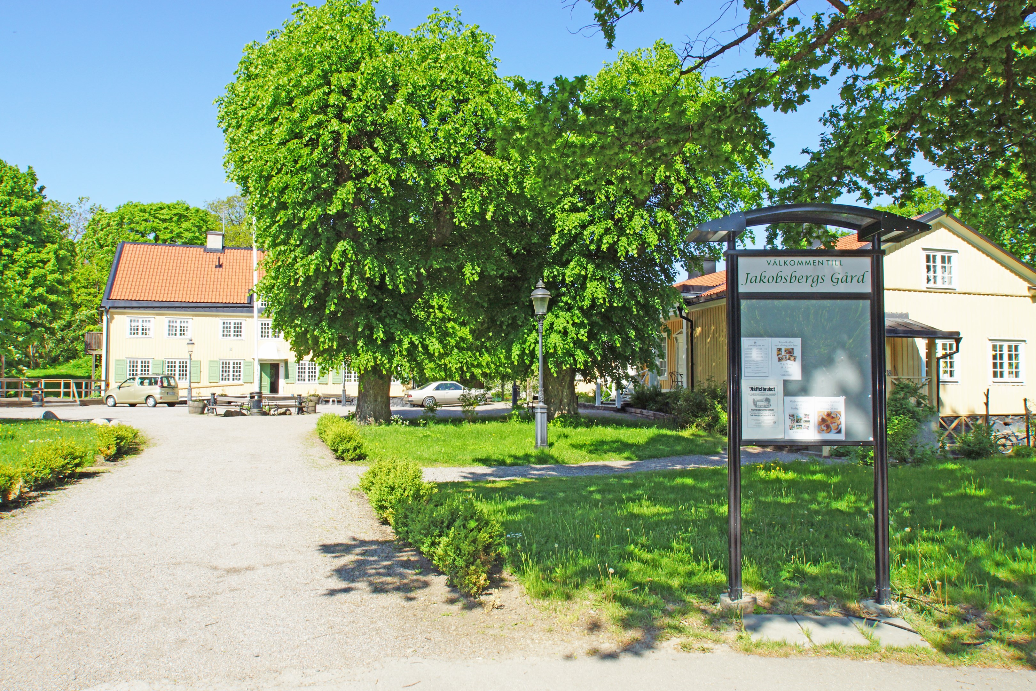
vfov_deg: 47.9
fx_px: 777
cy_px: 346
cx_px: 518
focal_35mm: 27
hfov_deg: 67.4
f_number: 11
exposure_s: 1/80
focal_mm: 18
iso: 100
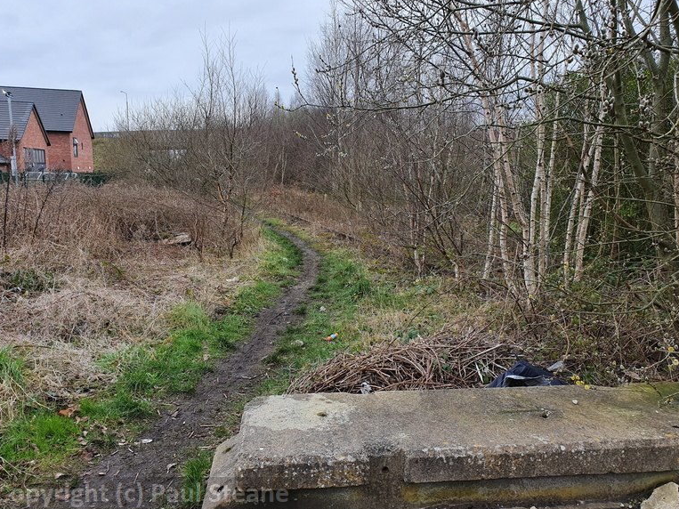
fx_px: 530
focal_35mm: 27
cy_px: 253
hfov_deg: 65.3
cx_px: 340
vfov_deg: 51.3
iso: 50
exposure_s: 1/123
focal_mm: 4.32
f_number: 2.4
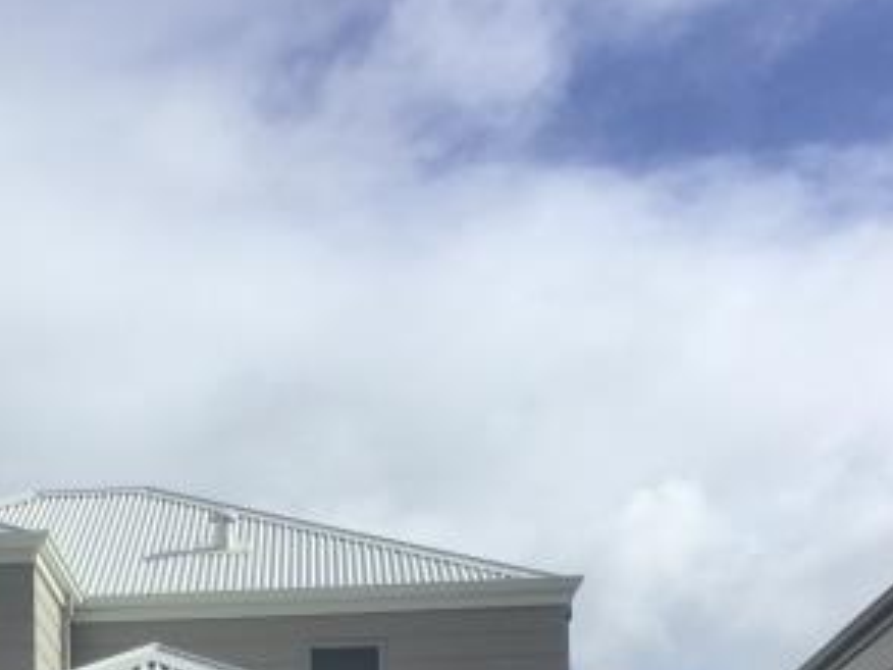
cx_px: 46
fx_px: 2193
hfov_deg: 22.3
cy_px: 884
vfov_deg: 16.4
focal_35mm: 85
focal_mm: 3.3
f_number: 2.4
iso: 25
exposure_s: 1/2037
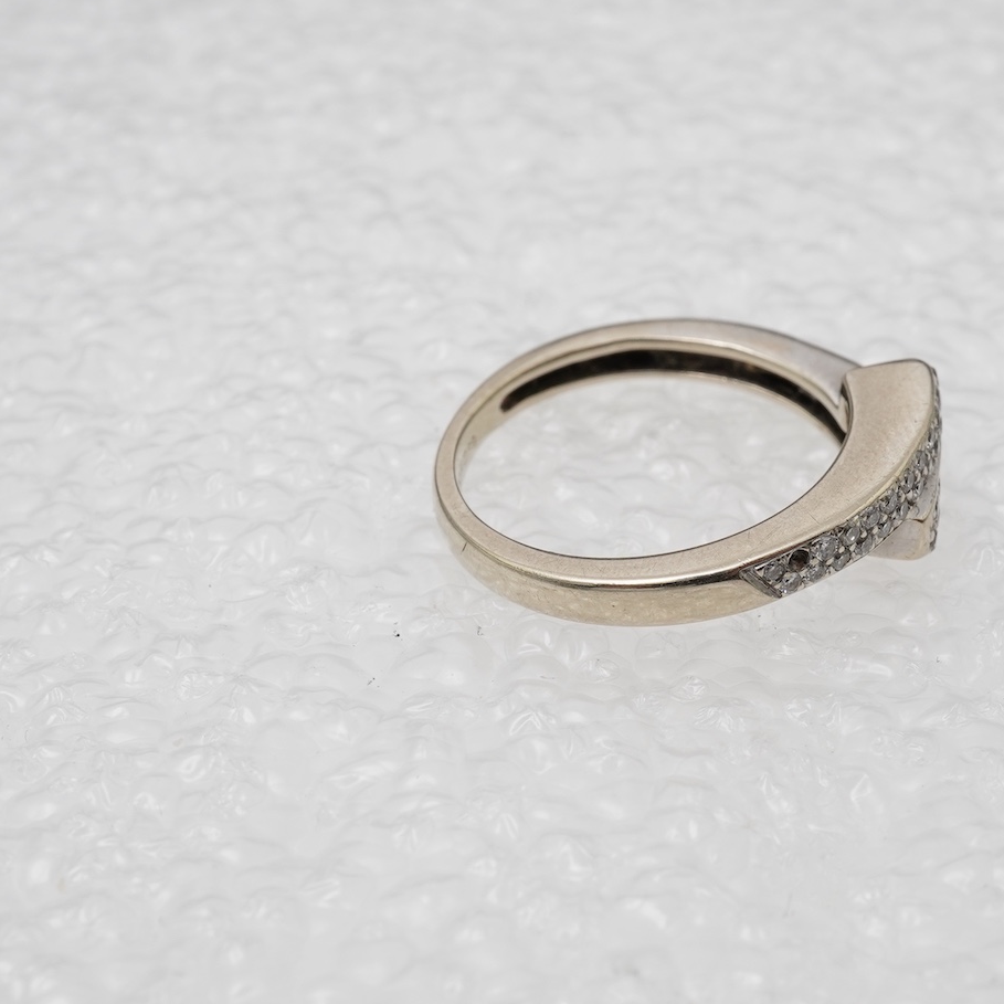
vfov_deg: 24.3
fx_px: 2330
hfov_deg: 24.2
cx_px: 680
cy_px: 556
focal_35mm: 71
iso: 400
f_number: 22
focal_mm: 30
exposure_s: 1/125
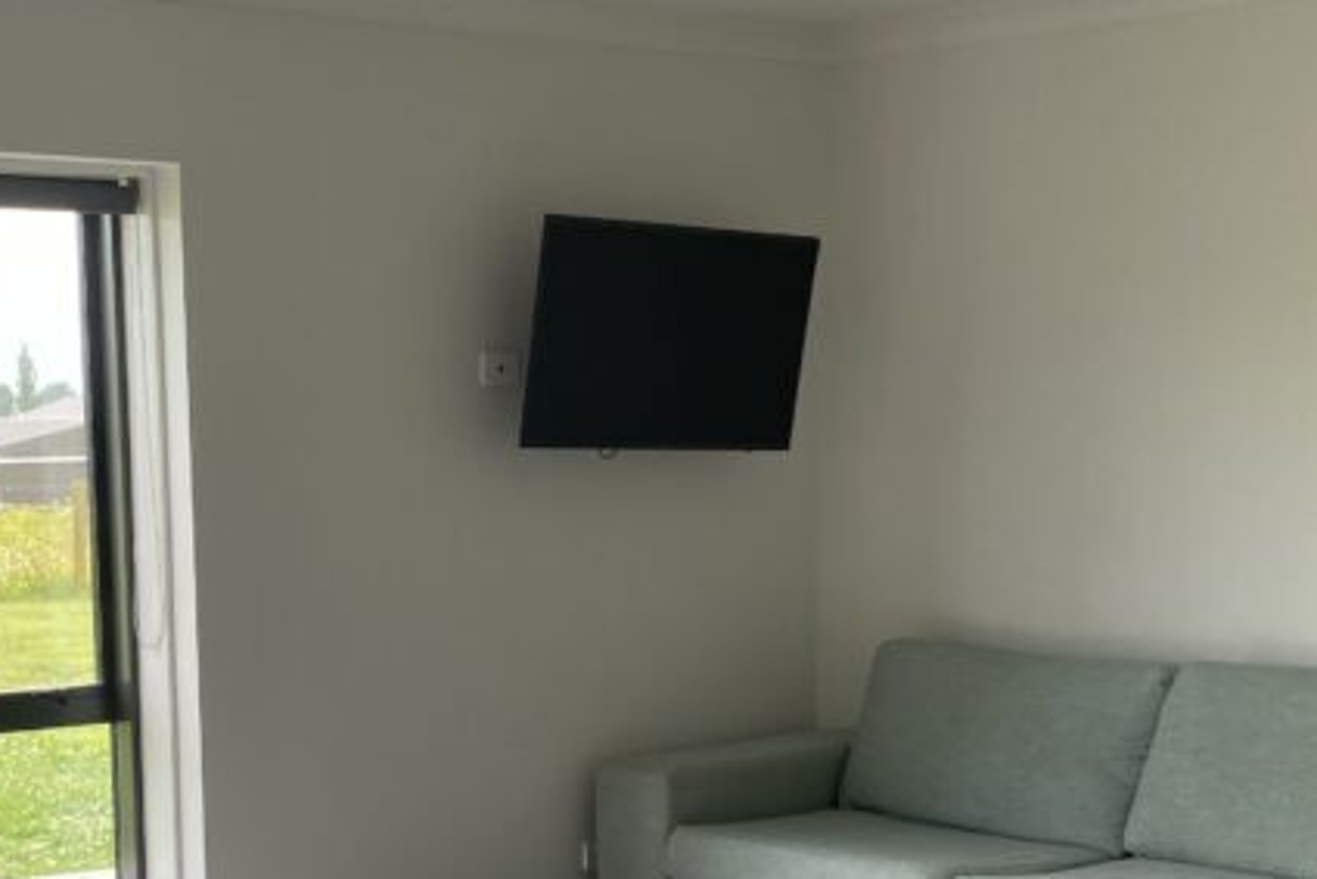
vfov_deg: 25.4
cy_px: 848
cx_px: 453
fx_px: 1866
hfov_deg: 38.5
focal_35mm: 51
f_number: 1.8
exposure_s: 1/252
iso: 32
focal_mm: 4.25
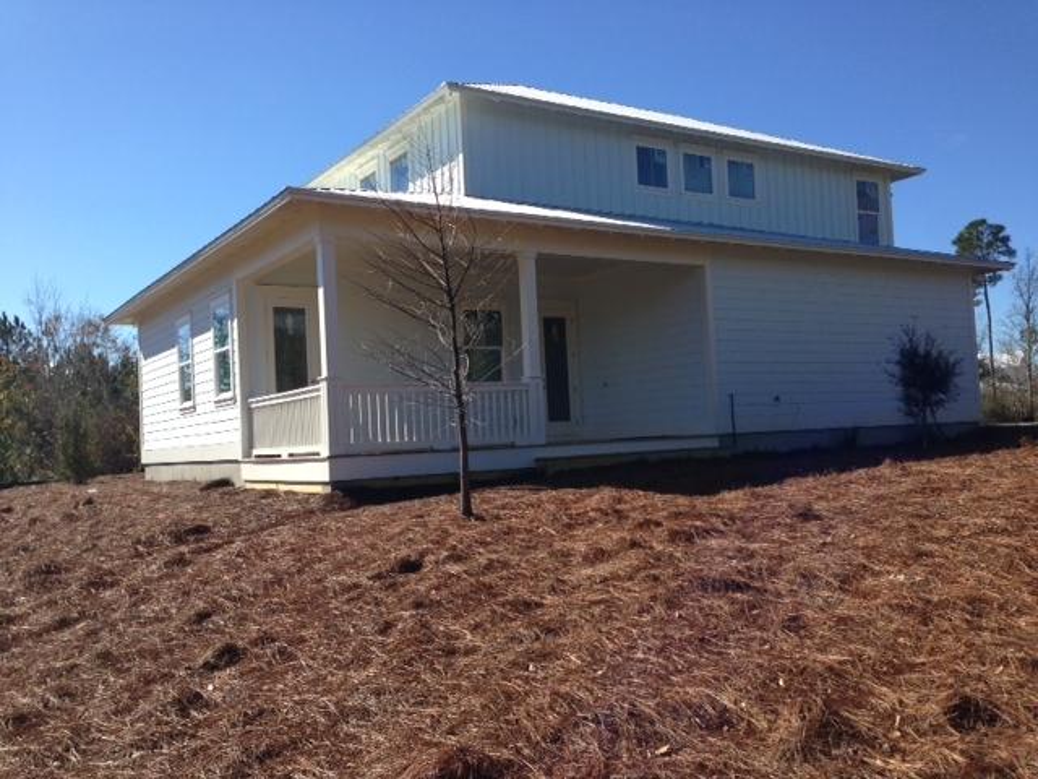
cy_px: 390
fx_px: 990
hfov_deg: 55.4
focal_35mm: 33
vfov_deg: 42.9
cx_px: 519
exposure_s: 1/1427
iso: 50
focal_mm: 4.13
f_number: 2.4
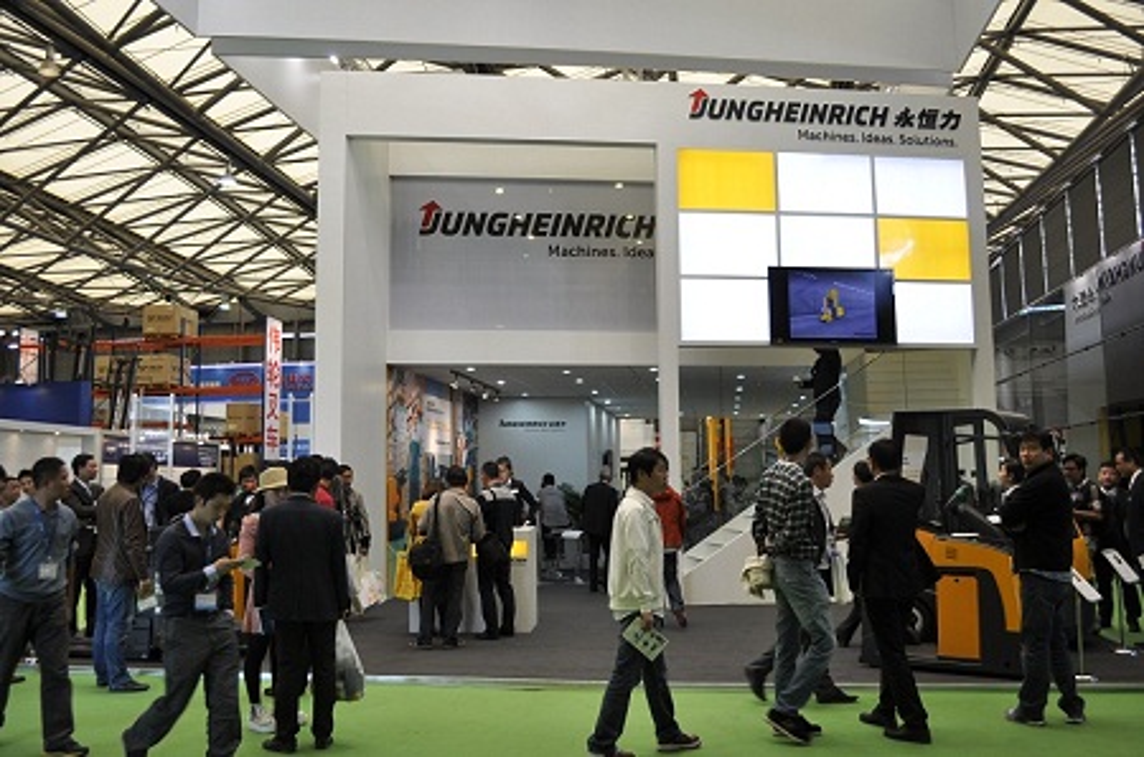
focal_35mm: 30
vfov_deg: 43.4
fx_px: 951
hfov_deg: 62.0
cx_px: 572
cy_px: 378
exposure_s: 1/60
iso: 200
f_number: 4
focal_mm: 20
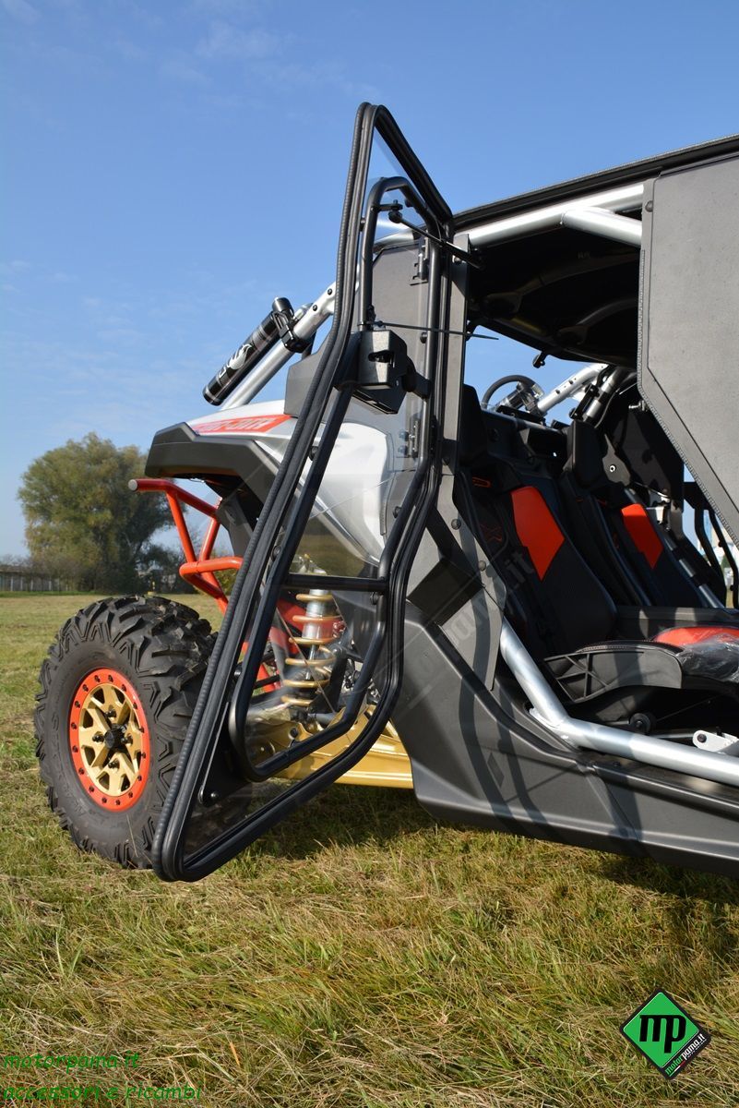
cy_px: 554
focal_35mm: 27
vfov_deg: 67.4
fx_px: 831
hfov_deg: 48.0
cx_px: 370
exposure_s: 1/250
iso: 140
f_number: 8
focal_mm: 18
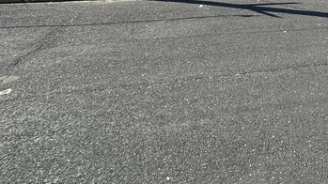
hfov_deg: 38.1
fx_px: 365
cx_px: 380
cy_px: -113
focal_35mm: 42
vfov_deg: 22.0
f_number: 2.2
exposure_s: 1/1473
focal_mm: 2.22
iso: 50
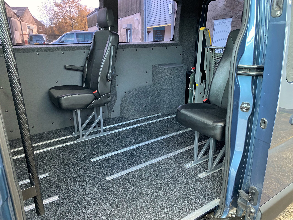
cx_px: 146
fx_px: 220
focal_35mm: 26
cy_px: 110
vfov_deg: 53.1
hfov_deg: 67.3
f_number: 1.8
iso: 320
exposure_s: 1/60
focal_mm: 4.25
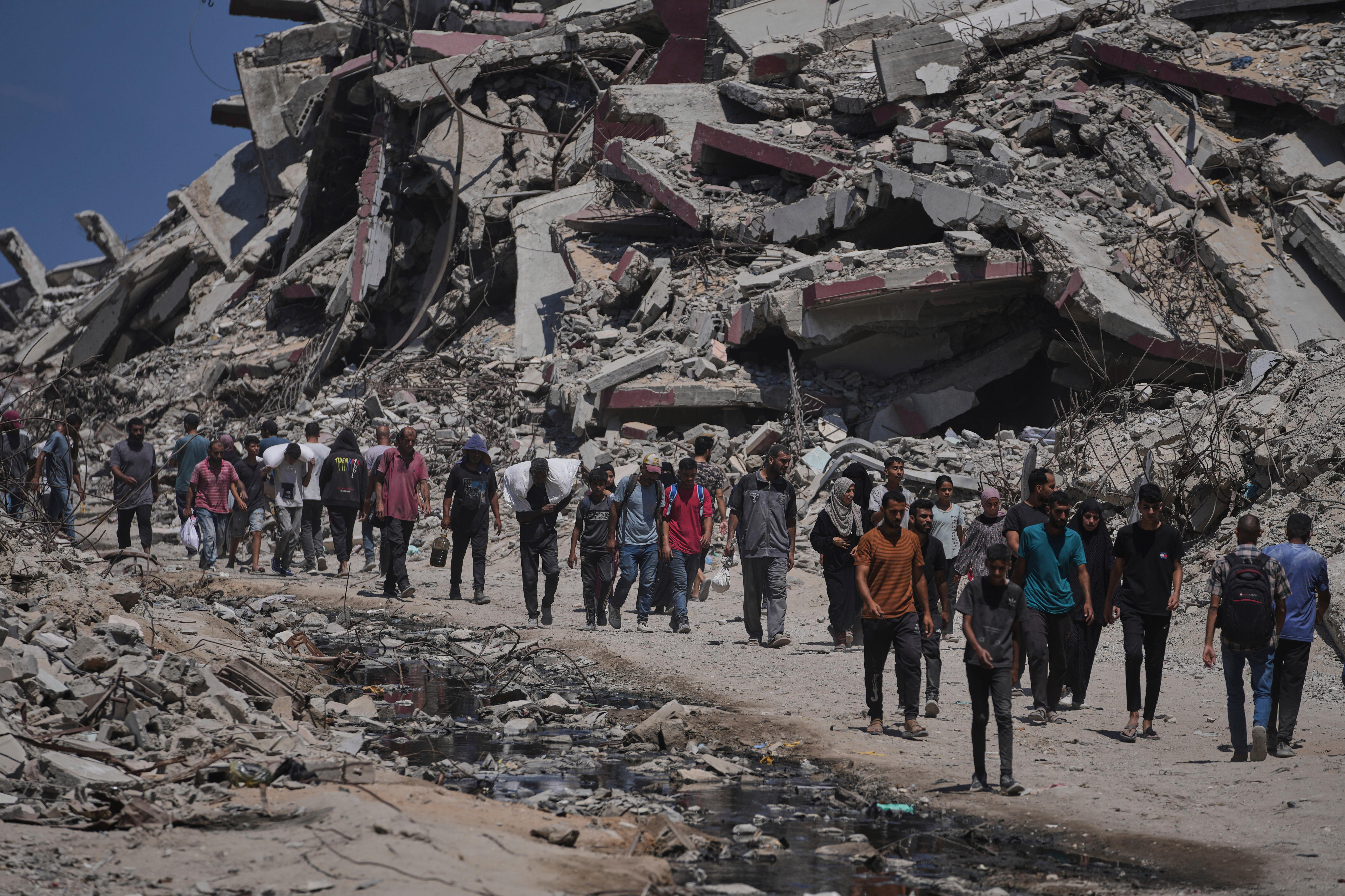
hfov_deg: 10.3
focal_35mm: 200
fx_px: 7471
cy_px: 448
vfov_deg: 6.9
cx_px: 672
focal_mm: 200
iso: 100
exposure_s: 1/2500
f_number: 4.5
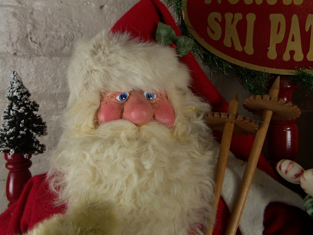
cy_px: 118
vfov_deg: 39.7
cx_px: 156
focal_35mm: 36
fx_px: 326
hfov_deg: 51.4
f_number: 3.2
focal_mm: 9.21
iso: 100
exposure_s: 1/60
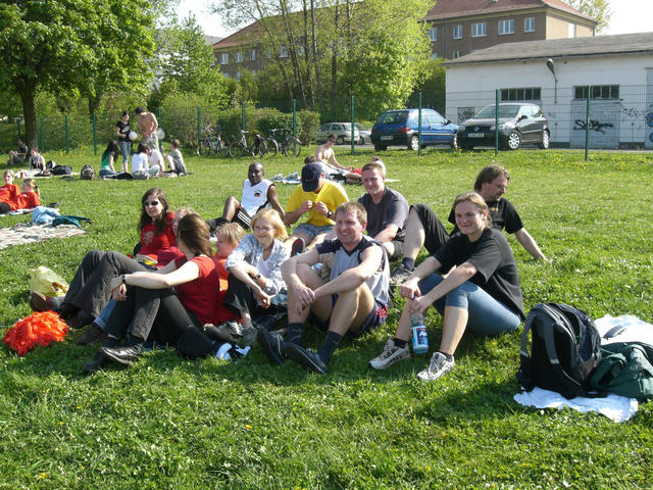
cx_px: 326
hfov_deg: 49.0
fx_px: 717
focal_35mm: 38
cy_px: 245
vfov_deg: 37.7
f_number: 4.4
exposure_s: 1/200
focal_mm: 6.3
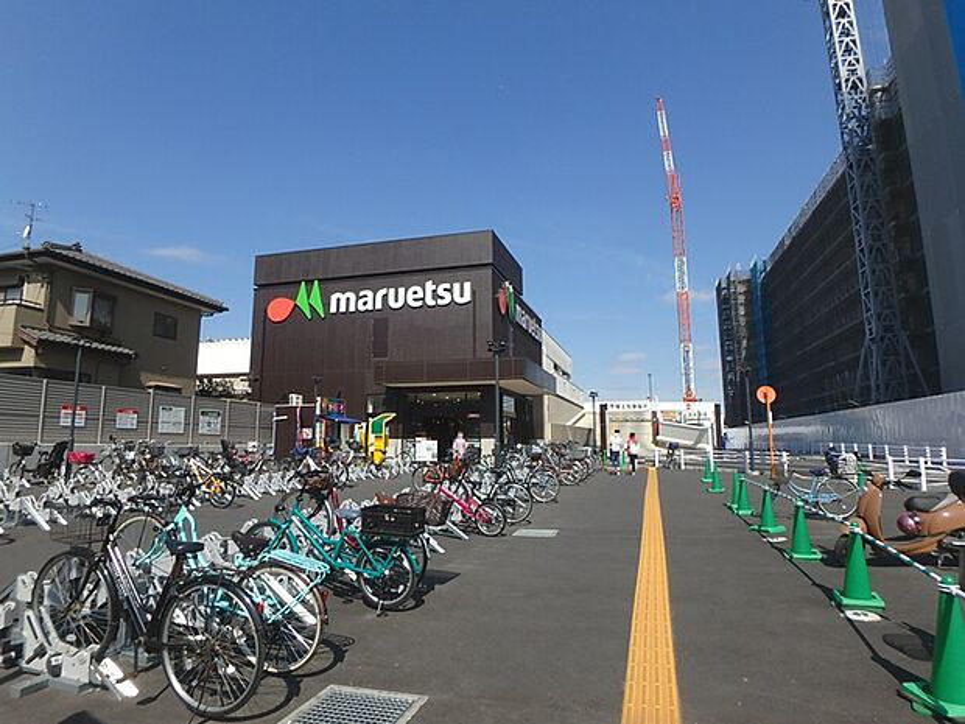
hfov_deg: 79.0
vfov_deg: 63.4
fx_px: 585
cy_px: 362
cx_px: 482
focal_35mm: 21
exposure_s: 1/500
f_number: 6
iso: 125
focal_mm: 3.7
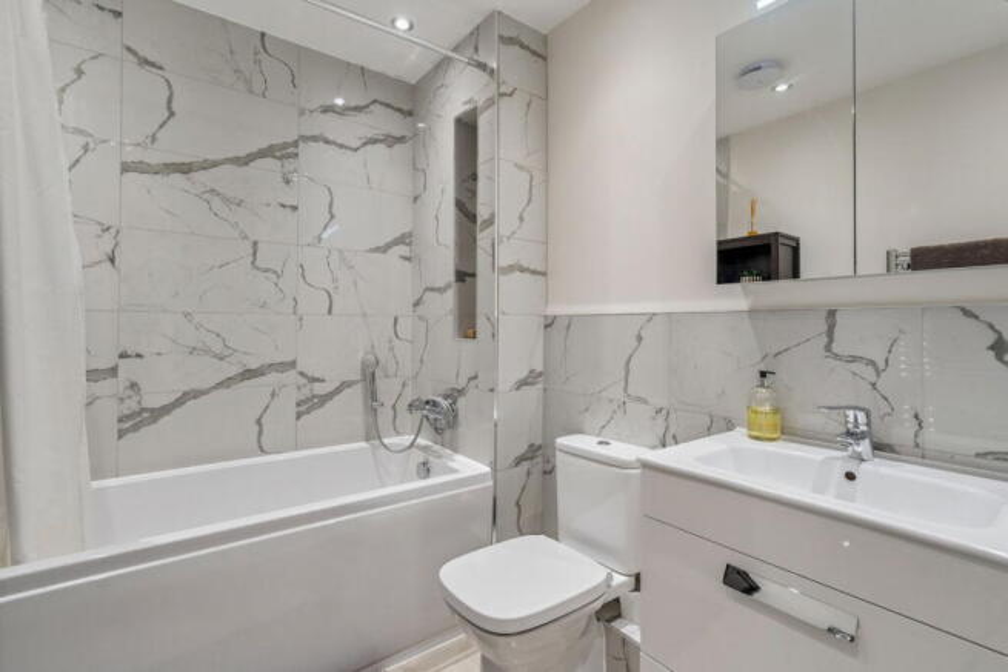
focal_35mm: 16
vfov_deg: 73.8
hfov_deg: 96.7
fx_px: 448
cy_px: 336
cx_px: 504
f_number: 8
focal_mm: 16
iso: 640
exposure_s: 1/30
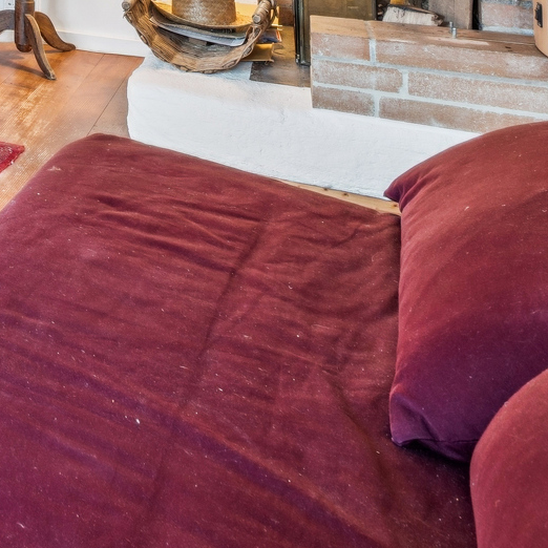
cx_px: -410
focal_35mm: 50
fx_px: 896
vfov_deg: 27.6
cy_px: -188
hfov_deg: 22.3
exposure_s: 4
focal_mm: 12
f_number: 10
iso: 100
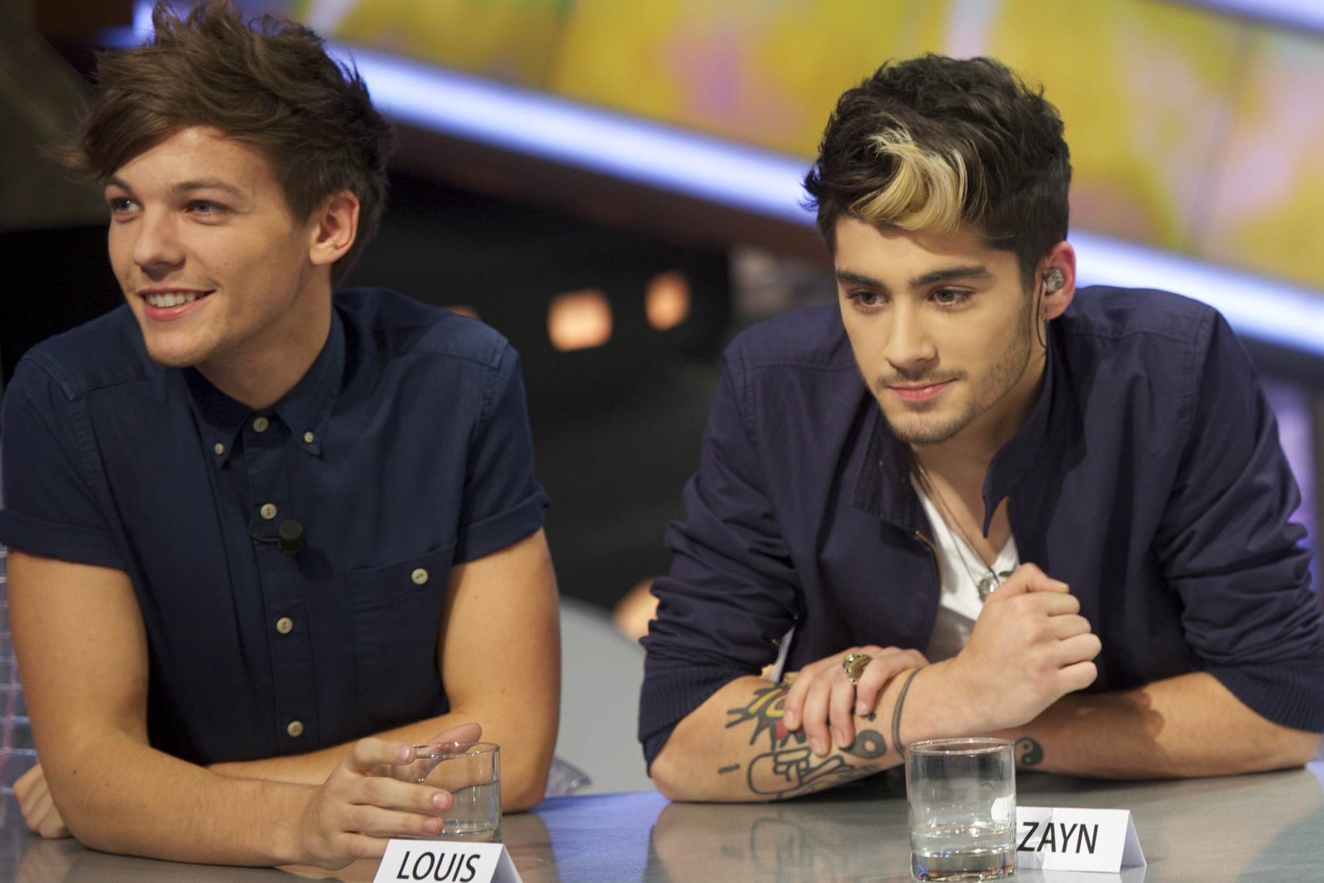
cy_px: 442
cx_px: 662
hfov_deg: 14.7
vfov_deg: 9.8
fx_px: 5148
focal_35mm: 140
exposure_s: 1/250
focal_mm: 140
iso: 2000
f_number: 3.2
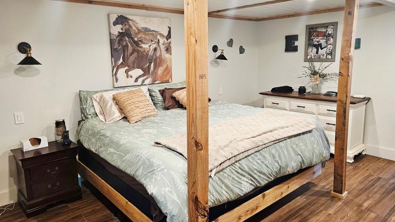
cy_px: 106
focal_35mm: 26
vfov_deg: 44.4
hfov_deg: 71.9
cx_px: 192
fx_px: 272
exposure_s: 1/120
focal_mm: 5.4
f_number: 1.8
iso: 320
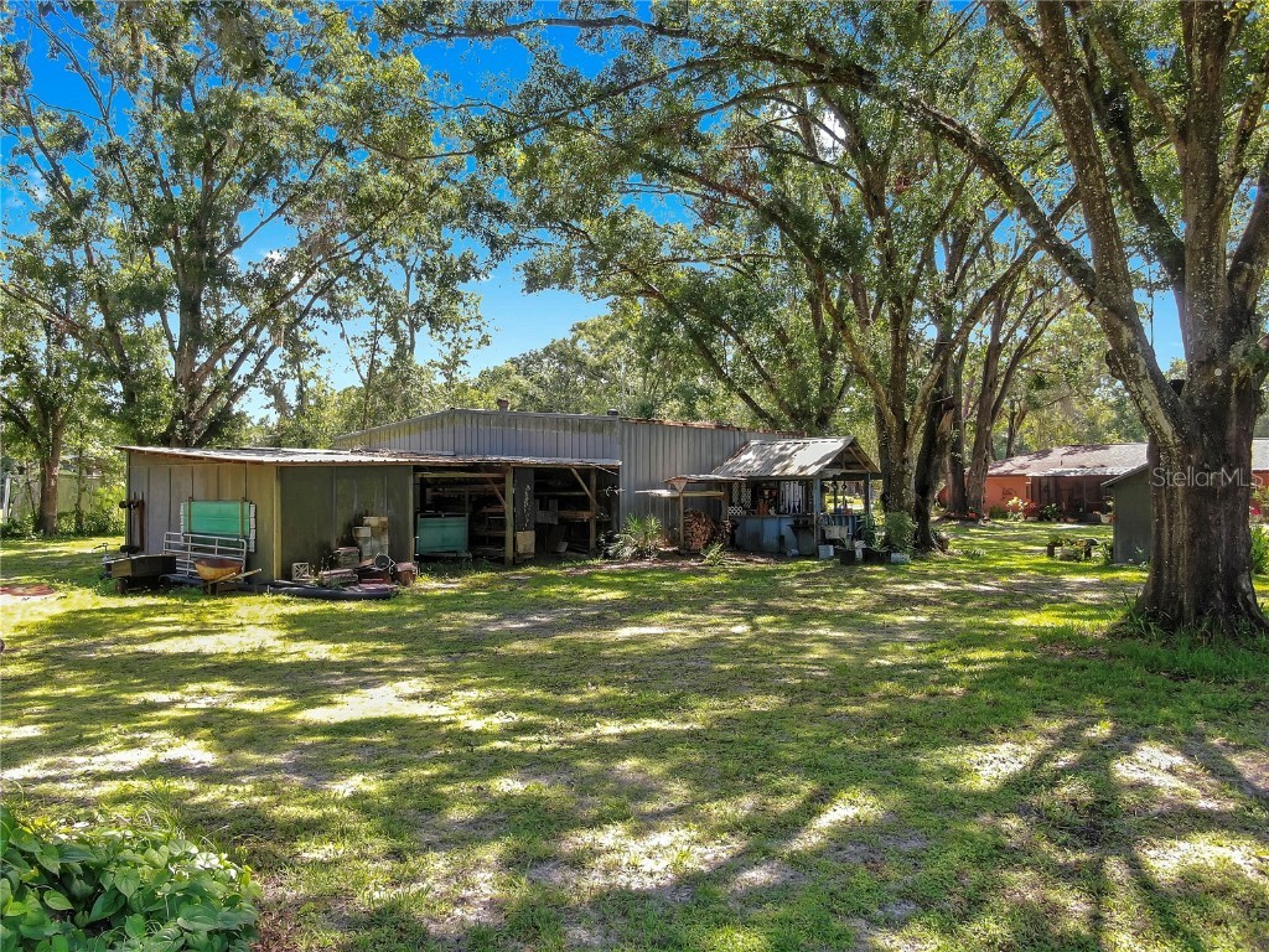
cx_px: 634
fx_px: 880
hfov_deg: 71.6
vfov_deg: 56.8
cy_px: 476
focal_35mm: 24
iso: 100
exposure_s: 1/160
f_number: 2.8
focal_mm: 4.39
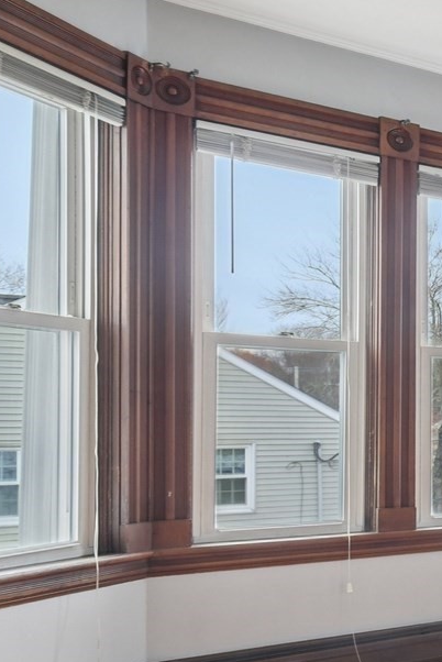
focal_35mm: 51
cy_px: 432
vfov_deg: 38.5
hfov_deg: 16.5
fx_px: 938
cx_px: 975
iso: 400
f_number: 5.6
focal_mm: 10
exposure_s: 1/8
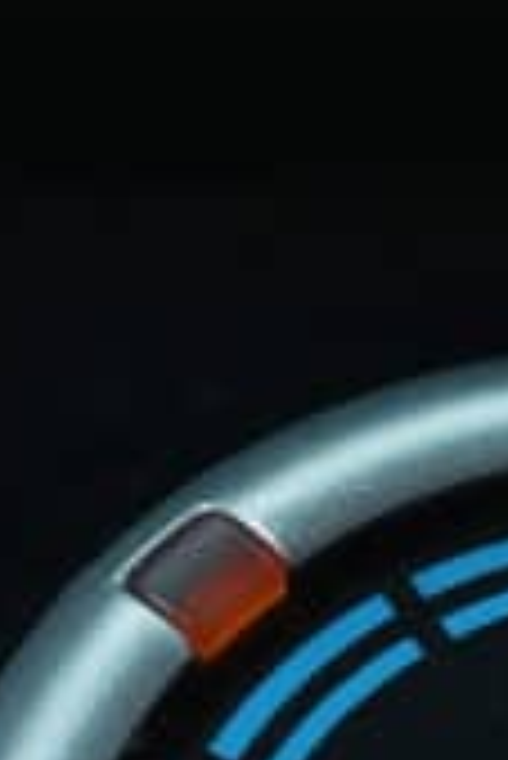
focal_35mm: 546
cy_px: 522
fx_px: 11533
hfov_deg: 2.5
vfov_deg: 3.8
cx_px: 1270
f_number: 5
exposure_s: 1/100
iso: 160
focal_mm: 90
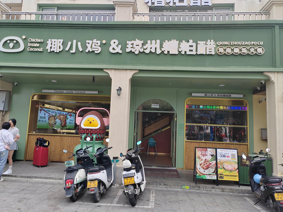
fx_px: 221
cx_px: 142
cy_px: 106
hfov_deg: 65.3
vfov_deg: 51.4
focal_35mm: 27
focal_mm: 5.52
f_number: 1.9
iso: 100
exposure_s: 1/500
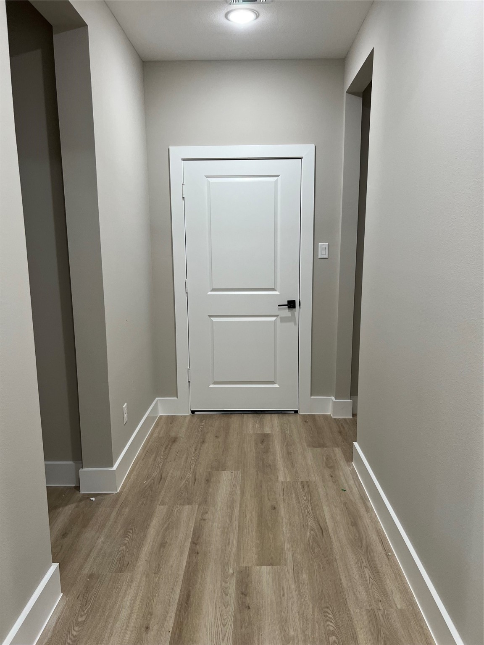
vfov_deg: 67.3
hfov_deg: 53.1
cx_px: 242
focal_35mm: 26
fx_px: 485
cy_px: 322
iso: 125
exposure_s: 1/120
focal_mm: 5.7
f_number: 1.5
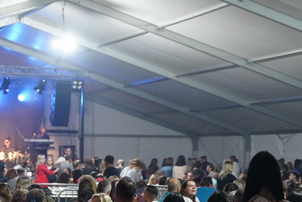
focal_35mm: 115
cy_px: 151
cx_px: 55
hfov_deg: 17.6
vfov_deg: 11.9
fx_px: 965
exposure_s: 1/100
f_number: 2.8
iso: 4000
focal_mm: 55
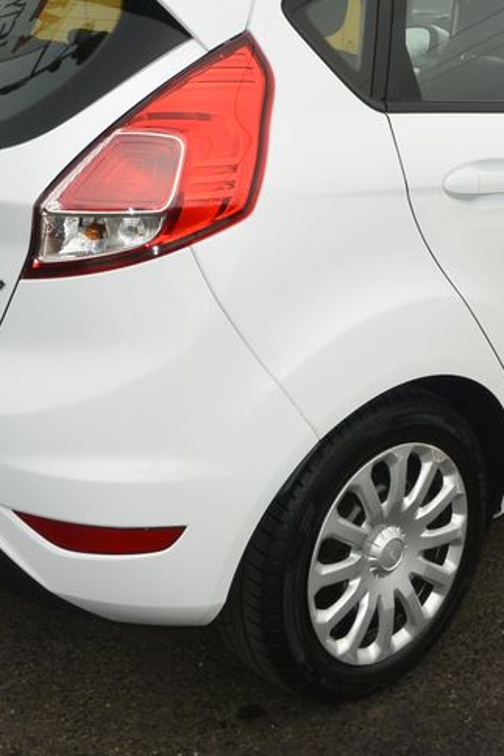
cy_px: 320
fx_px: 1198
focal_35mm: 57
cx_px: 357
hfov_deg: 23.6
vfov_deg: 35.0
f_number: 7.1
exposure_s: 1/250
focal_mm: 10
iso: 160
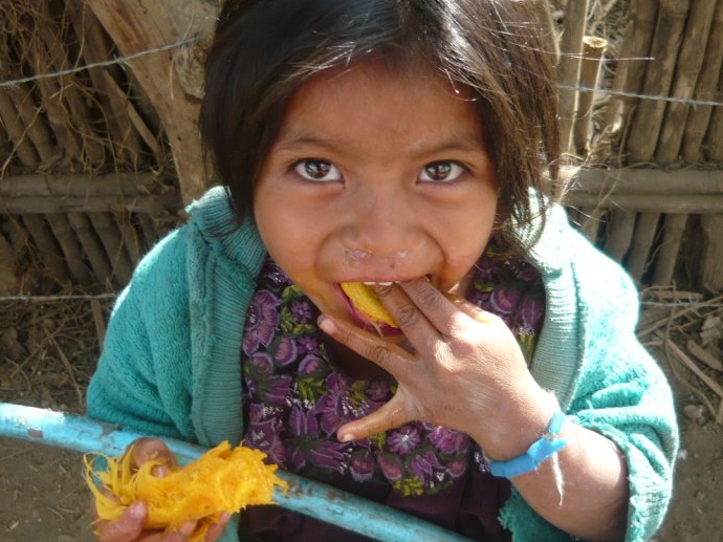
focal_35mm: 49
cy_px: 289
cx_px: 376
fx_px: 1023
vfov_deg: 29.6
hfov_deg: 38.9
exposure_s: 1/160
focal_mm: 5.5
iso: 100
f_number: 2.8
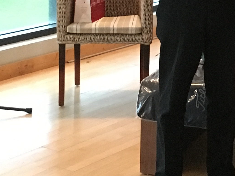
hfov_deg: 17.0
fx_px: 767
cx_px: 235
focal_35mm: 113
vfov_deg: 12.6
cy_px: -64
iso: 500
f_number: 2.2
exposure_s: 1/17
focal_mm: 4.15
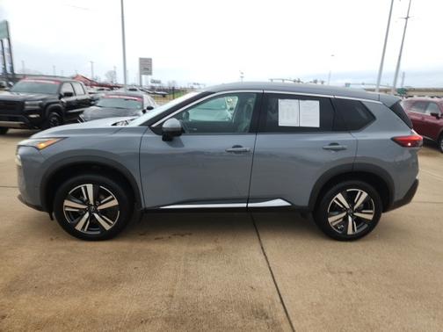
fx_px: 294
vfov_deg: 58.9
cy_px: 166
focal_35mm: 23
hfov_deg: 73.9
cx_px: 222
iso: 64
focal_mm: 5.4
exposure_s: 1/60
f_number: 1.8
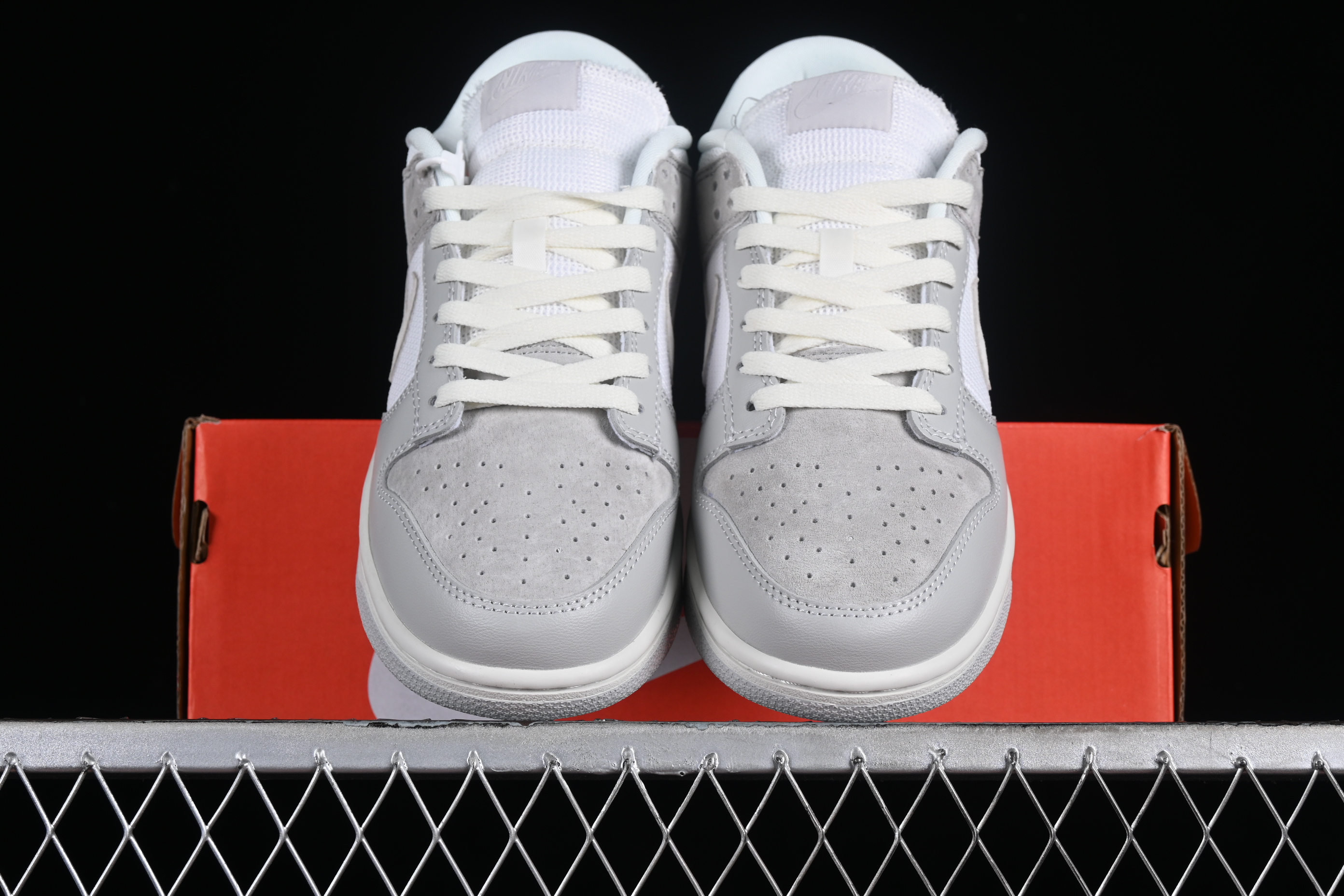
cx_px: 672
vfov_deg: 18.2
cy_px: 448
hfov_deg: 27.0
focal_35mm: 75
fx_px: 2800
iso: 160
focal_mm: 50
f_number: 8
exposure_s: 1/80
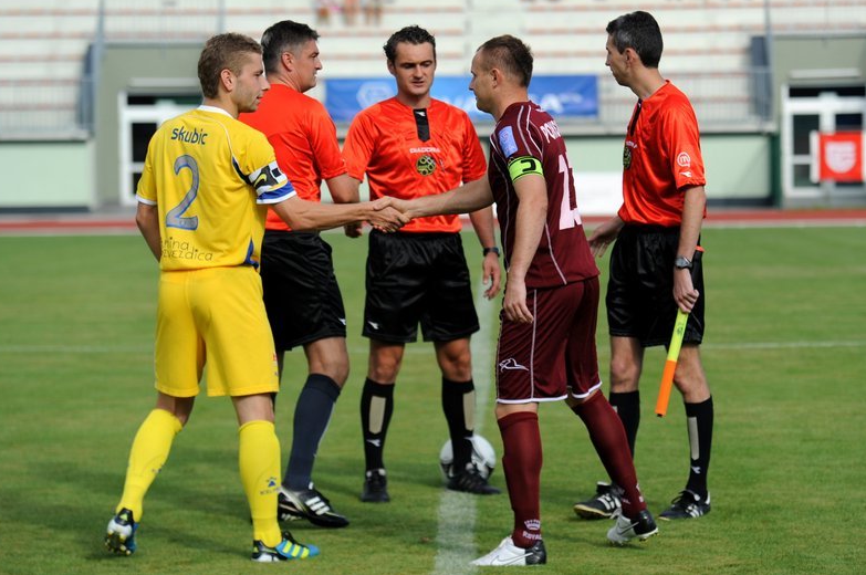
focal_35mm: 138
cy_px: 283
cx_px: 427
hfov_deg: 14.9
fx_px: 3315
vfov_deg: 9.9
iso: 200
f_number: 4
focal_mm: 135
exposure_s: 1/1600
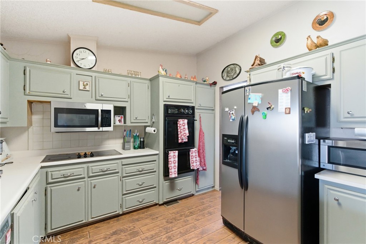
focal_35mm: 16
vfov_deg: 73.8
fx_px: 163
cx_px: 183
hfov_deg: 96.7
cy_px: 122
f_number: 3.5
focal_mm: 16
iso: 6400
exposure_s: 1/800
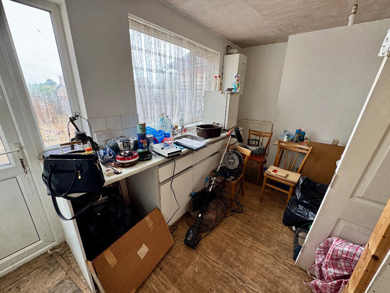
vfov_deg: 85.7
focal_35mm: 14
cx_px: 195
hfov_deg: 102.1
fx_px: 158
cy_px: 146
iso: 100
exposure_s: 1/99
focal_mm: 2.22
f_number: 2.2
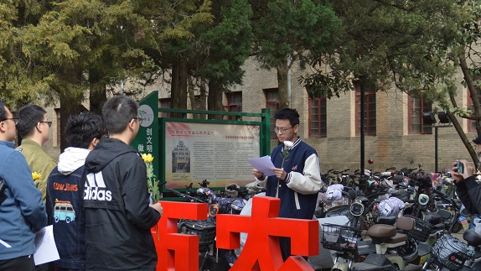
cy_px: 141
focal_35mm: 70
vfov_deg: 17.2
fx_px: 893
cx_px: 156
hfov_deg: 29.9
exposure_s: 1/200
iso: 100
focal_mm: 32
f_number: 4.2
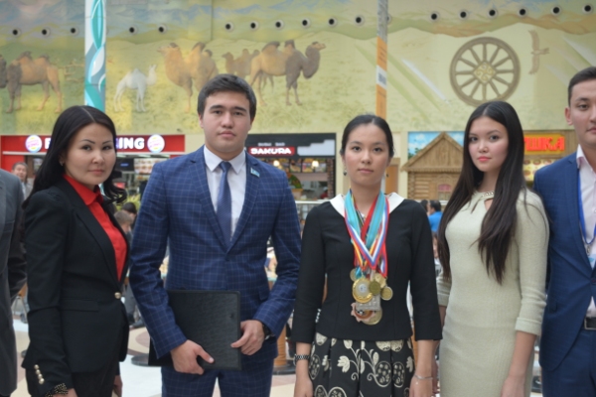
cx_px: 298
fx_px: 894
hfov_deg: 36.9
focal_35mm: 54
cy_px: 198
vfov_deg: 25.1
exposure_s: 1/40
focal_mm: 36
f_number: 5
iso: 400
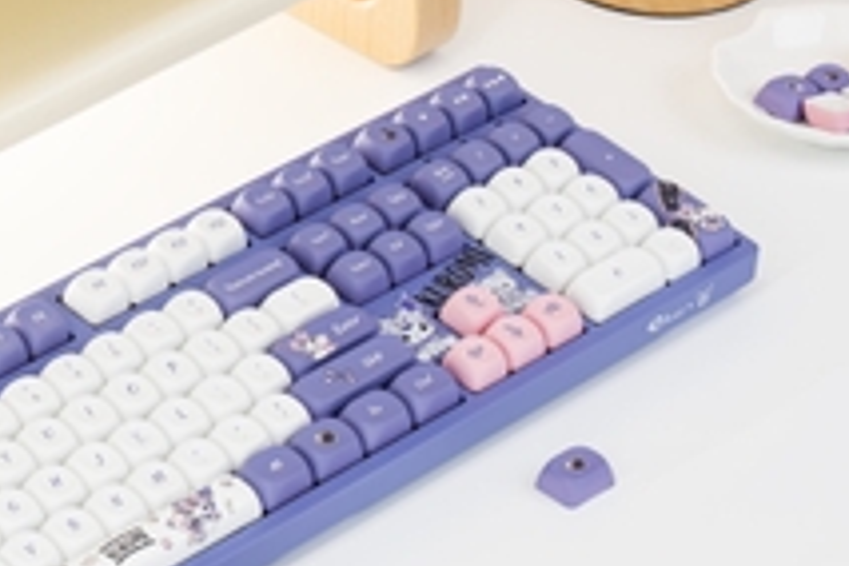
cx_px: 92
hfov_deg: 10.3
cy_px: 303
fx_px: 4669
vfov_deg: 6.9
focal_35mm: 198
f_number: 6.3
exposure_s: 1/160
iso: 640
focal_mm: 59
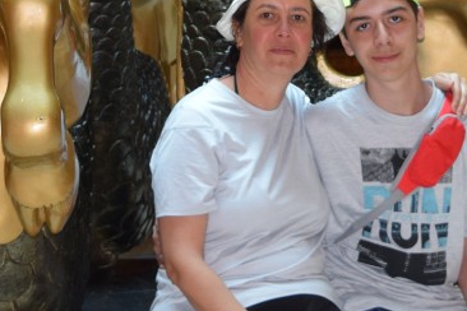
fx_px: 2439
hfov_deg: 10.9
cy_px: -122
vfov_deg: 7.2
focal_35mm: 188
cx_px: 230
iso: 800
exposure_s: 1/100
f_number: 4.8
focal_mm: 34
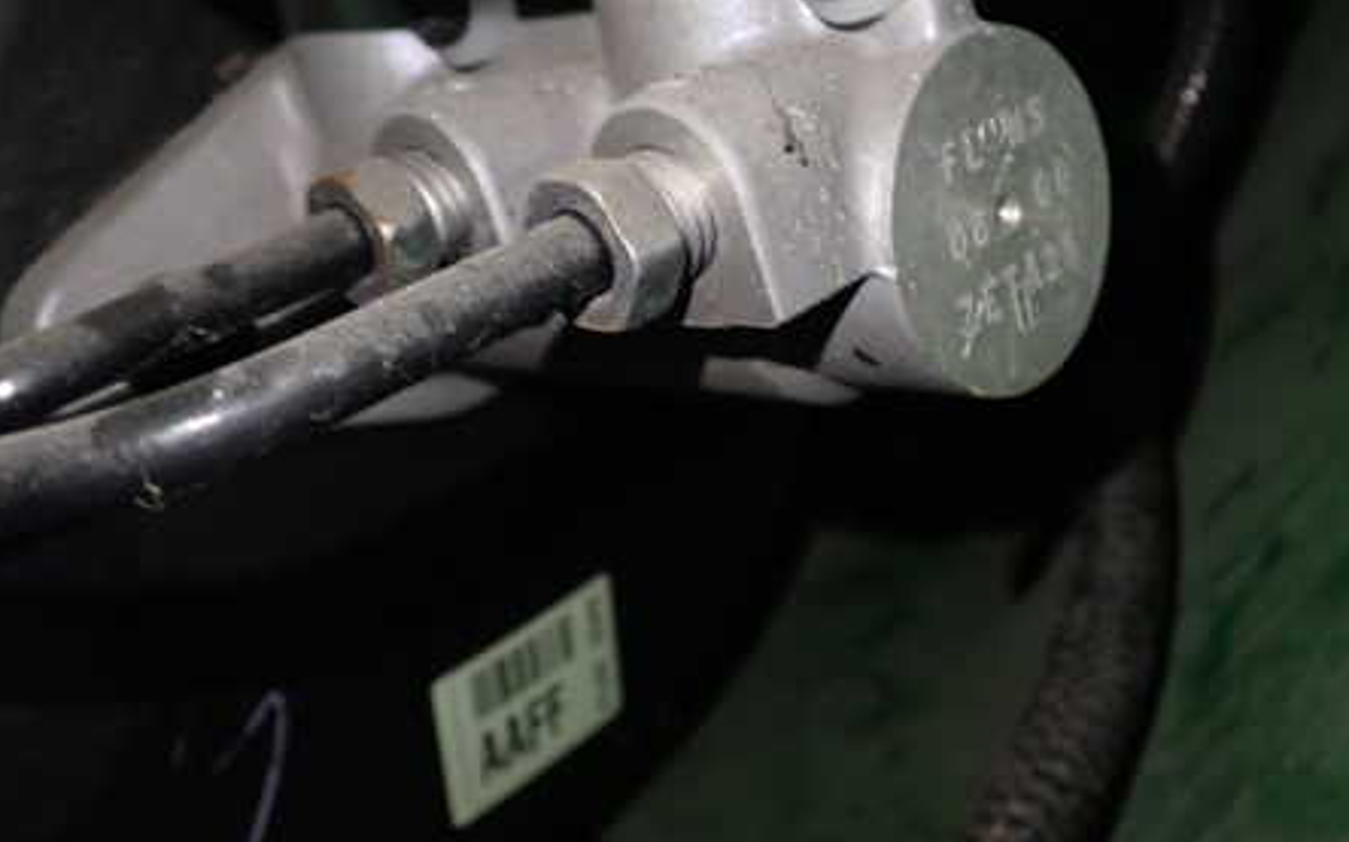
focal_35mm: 43
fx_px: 1580
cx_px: 784
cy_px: 292
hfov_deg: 46.1
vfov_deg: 29.6
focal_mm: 5.4
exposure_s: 1/30
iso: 250
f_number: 2.3
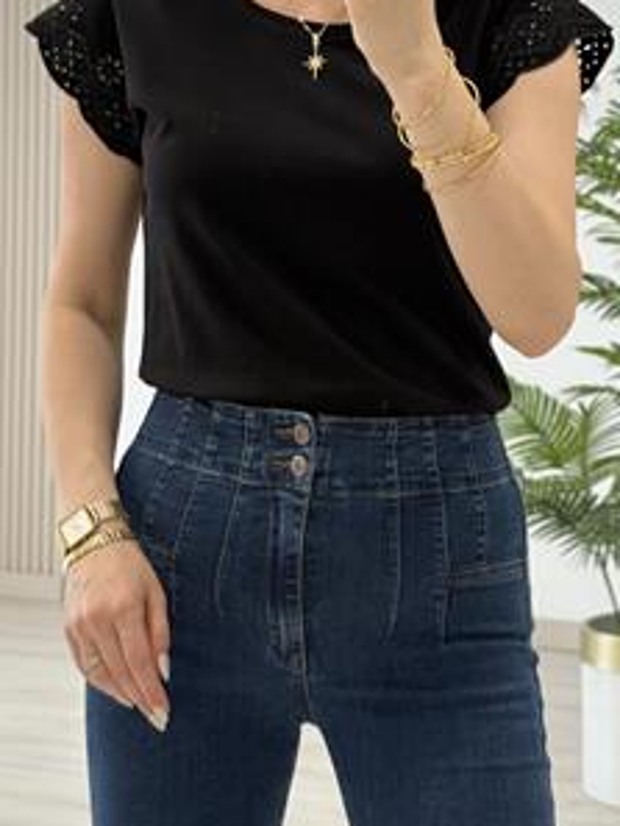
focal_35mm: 86
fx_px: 2052
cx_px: 331
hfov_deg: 17.2
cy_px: 252
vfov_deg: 22.6
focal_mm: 6.76
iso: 64
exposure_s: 1/184
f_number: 1.78
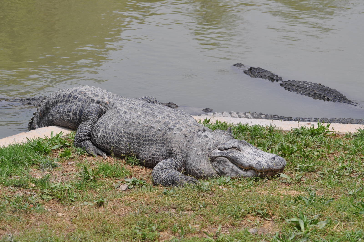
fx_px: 1363
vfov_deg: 10.1
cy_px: 121
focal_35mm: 135
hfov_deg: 15.2
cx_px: 182
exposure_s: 1/800
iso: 200
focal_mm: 90
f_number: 7.1
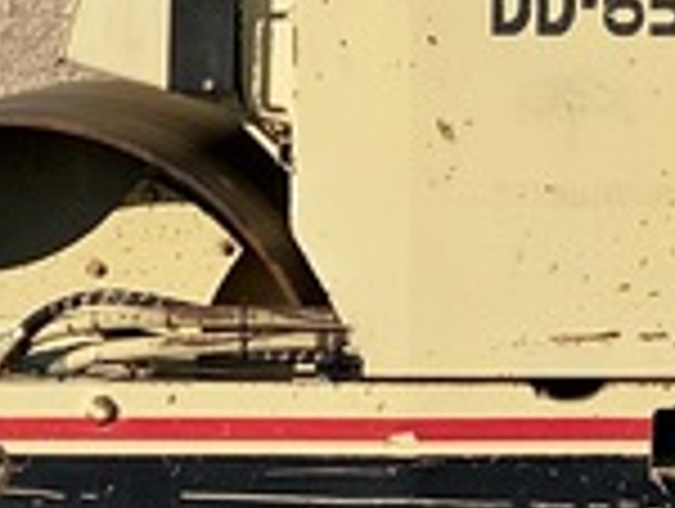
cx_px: 796
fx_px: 5273
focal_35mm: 270
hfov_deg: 7.3
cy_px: -209
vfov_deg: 5.5
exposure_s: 1/2519
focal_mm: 6
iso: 20
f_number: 2
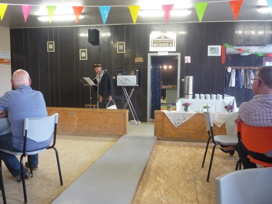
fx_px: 236
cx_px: 136
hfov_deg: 60.0
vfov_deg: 46.8
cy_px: 102
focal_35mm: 30
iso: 400
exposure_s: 1/13
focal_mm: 5.2
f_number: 3.3
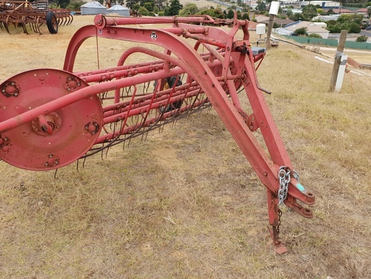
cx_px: 169
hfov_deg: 61.6
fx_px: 311
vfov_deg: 48.2
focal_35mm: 29
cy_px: 130
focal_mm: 4.3
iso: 50
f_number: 2.4
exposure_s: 1/790
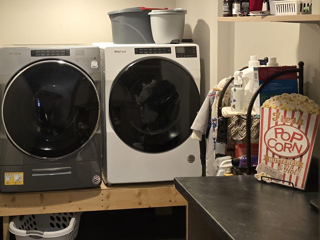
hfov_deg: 35.7
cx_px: 99
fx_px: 490
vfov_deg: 27.0
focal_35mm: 53
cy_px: 46
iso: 400
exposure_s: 1/120
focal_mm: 6.3
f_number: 1.7
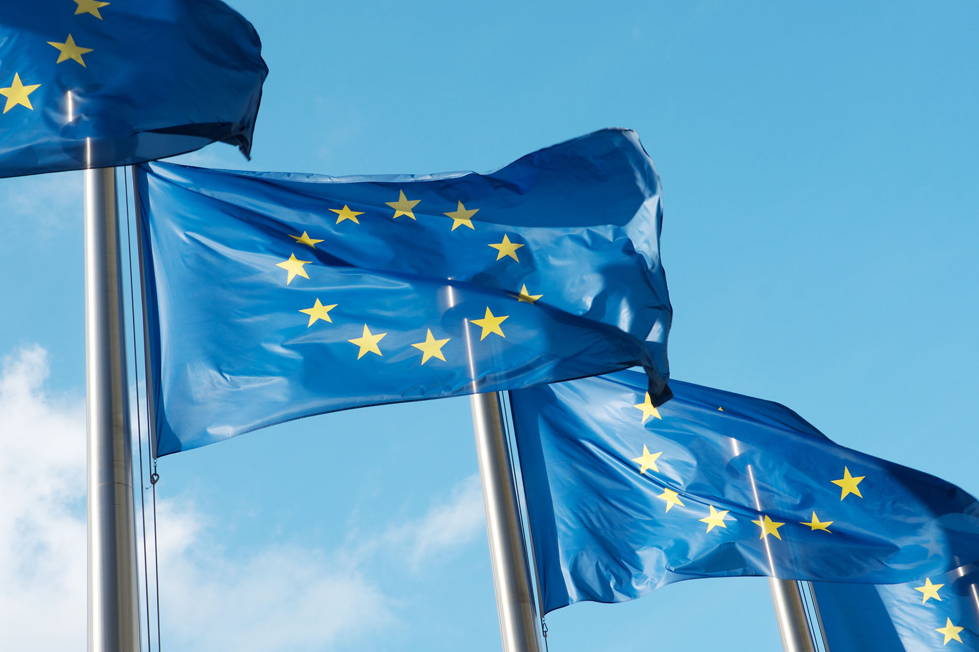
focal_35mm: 82
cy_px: 326
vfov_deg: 16.5
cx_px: 490
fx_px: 2243
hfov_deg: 24.6
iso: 200
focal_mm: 55
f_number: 7.1
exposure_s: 1/200
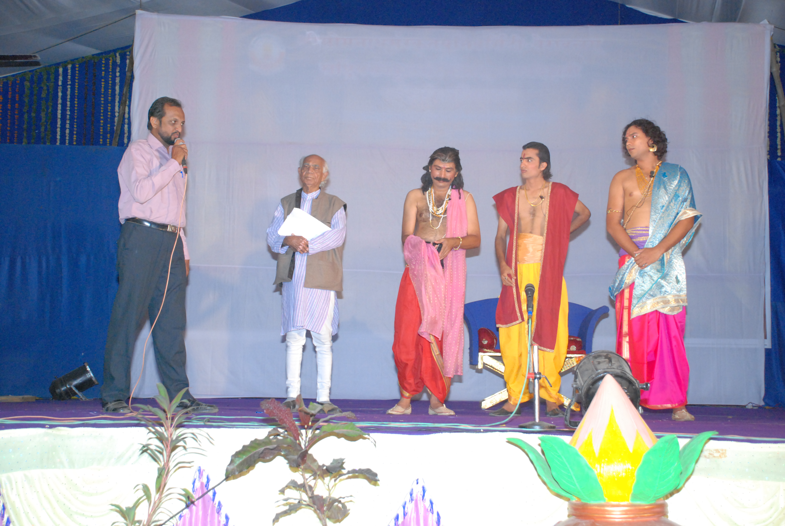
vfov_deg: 25.8
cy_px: 263
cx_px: 392
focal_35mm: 52
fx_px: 1146
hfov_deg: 37.8
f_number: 4.5
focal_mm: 35
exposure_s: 1/125
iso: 1600
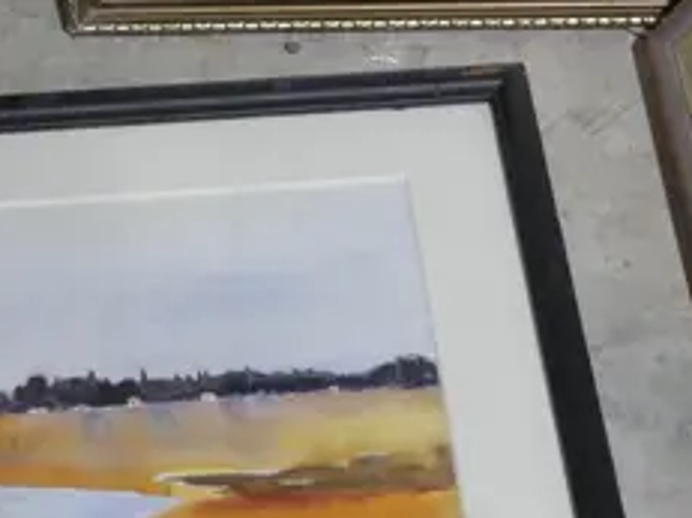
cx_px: 398
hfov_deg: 13.1
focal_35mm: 151
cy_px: -244
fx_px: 3017
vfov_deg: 9.6
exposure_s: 1/60
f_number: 4
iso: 400
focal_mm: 17
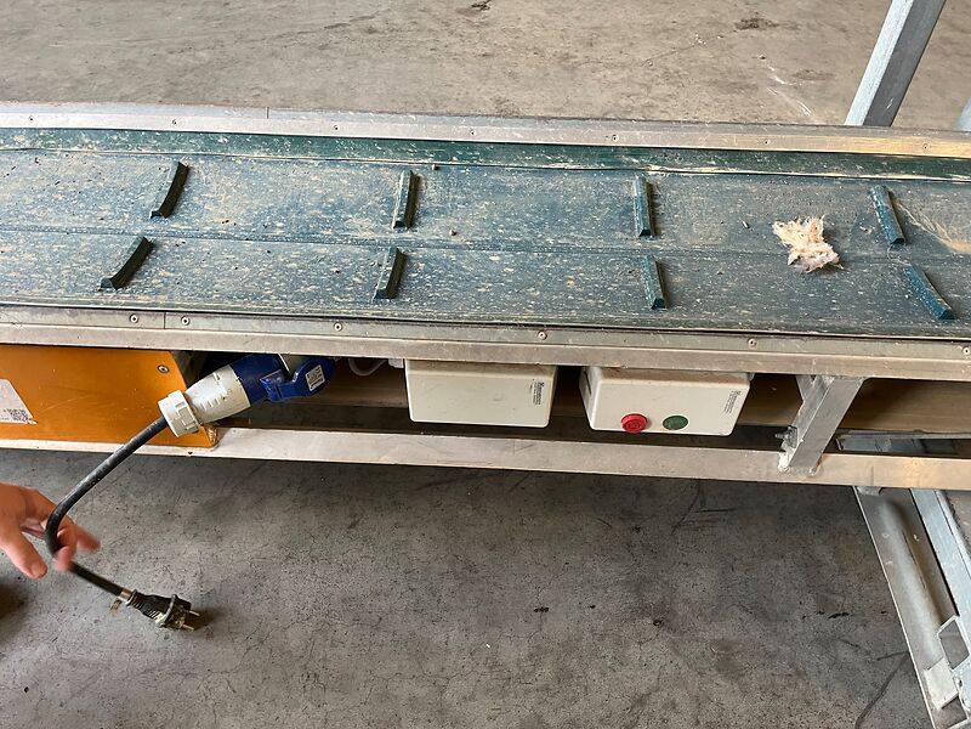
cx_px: 486
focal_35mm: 26
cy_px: 364
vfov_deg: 53.1
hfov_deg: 67.3
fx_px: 729
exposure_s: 1/60
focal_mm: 5.1
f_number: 1.6
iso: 160
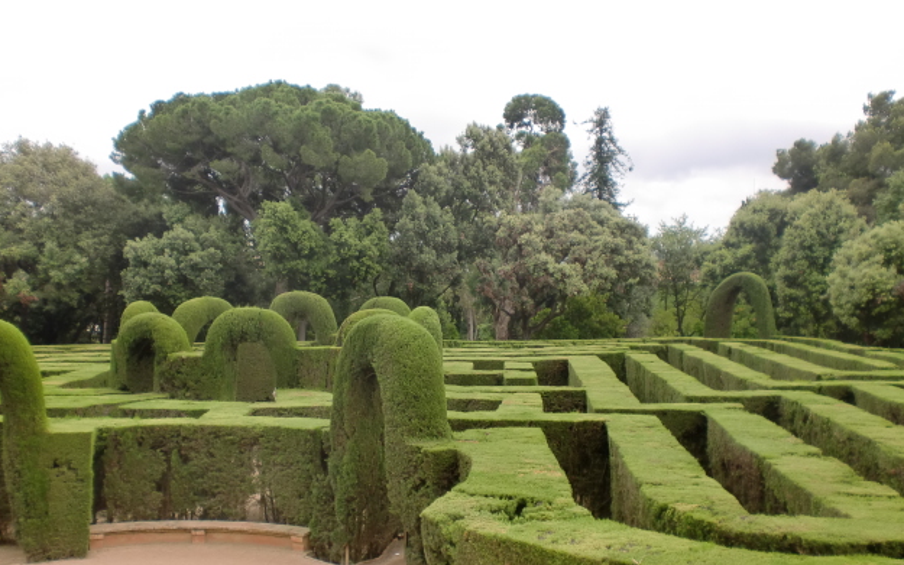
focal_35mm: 38
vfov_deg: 33.5
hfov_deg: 51.5
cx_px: 444
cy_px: 340
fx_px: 936
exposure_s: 1/250
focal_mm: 6.3
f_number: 3.1
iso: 64
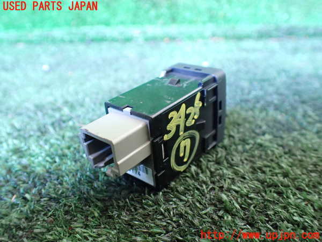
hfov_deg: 60.0
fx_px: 279
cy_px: 121
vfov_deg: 46.8
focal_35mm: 30
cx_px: 161
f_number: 2.3
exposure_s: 1/30
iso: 1000
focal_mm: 5.4
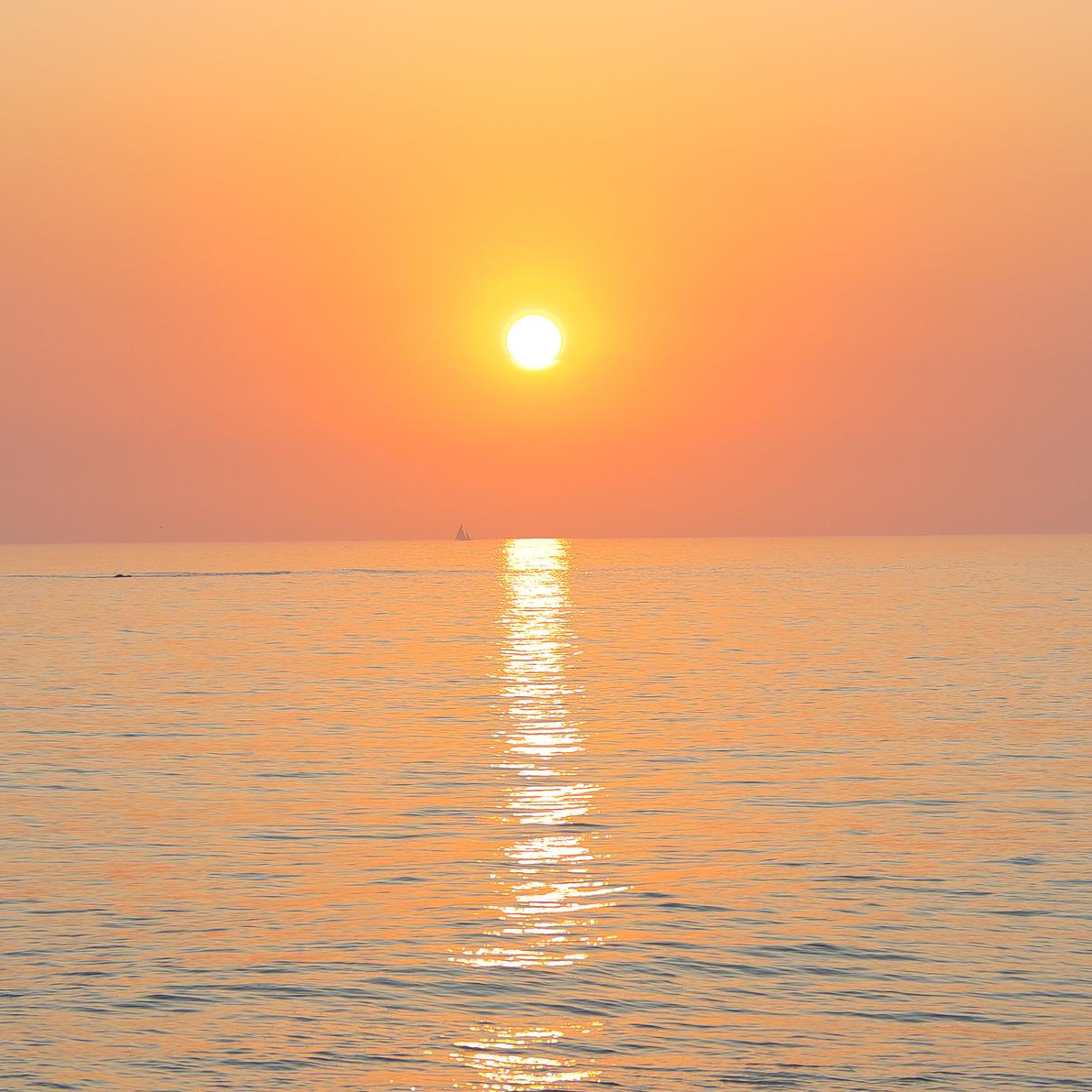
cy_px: 713
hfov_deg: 16.0
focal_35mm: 109
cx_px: 546
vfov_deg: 16.0
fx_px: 3890
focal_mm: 85
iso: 100
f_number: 4
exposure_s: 1/320
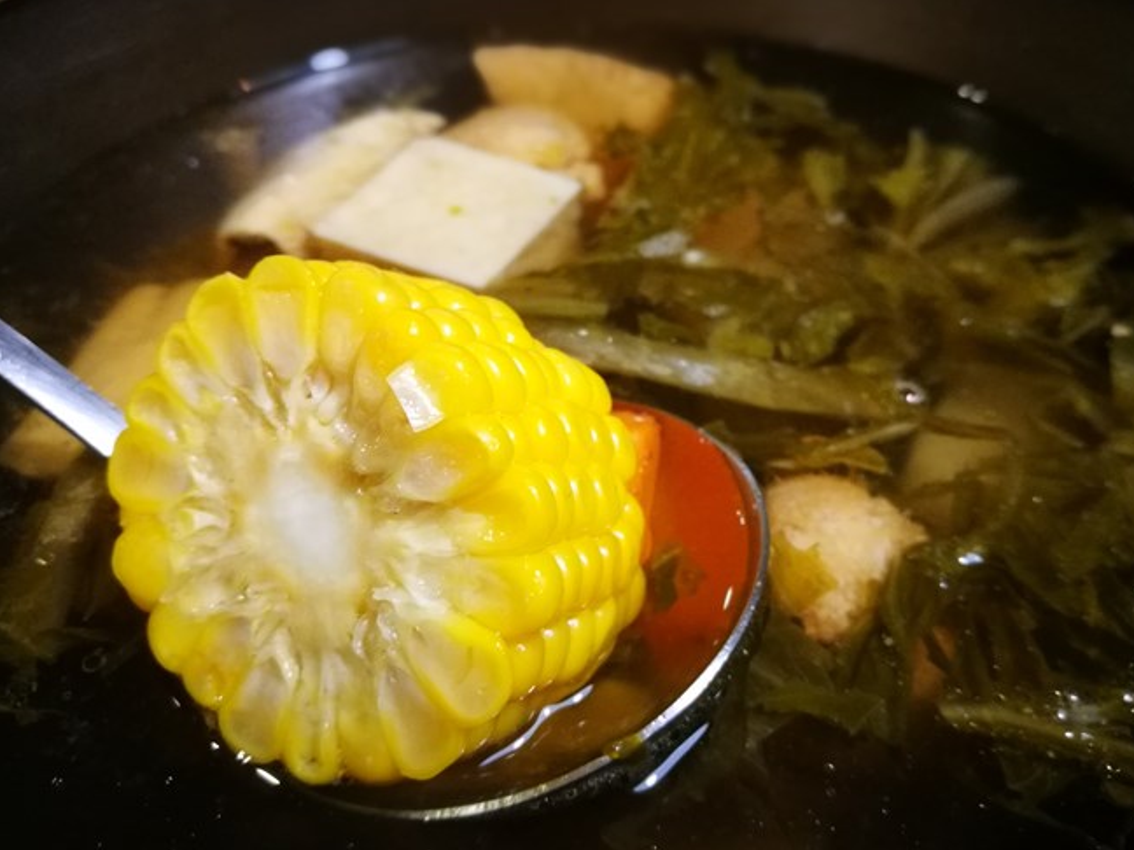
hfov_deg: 59.9
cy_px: 399
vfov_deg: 46.8
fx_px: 983
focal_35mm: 30
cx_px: 612
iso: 500
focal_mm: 4.5
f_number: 4
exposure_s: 1/20
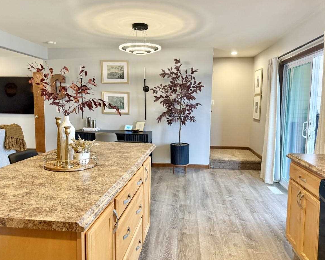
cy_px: 127
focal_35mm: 26
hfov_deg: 66.0
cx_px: 164
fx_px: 250
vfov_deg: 54.9
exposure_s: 1/60
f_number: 1.78
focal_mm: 6.76
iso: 200
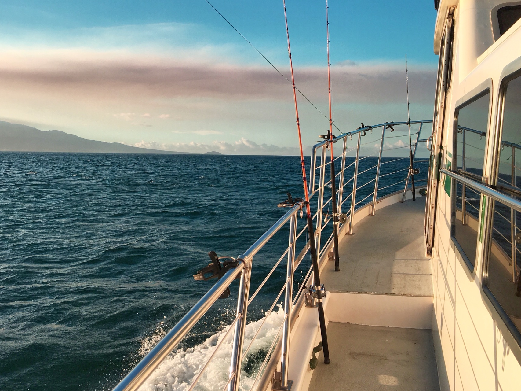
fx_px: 512
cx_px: 231
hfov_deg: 53.8
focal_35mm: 34
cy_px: 167
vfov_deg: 41.7
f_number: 2.2
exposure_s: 1/1166
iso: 25
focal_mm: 4.15
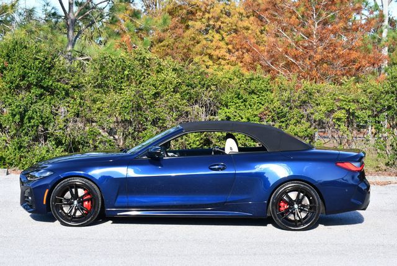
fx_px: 1015
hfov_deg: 22.1
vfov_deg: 14.9
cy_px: 133
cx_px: 198
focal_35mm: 92
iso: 200
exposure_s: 1/250
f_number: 6.3
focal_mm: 46
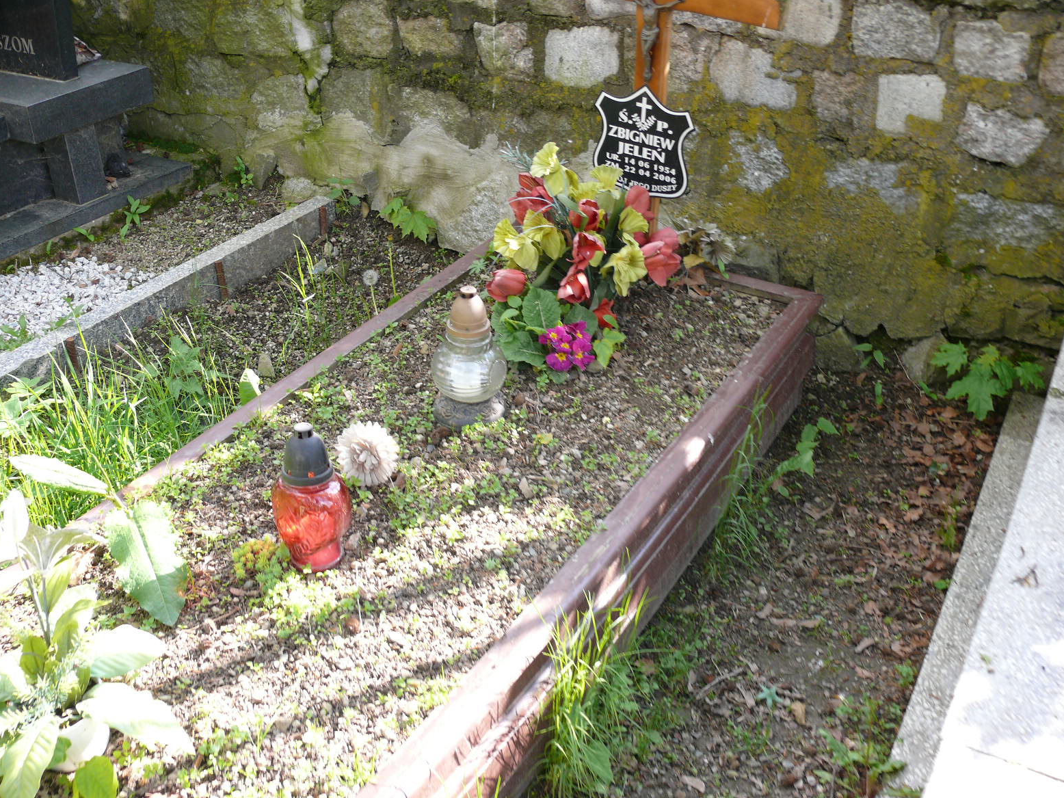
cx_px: 543
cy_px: 399
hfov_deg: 51.4
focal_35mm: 36
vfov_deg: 39.7
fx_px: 1107
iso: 100
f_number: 2.8
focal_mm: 7.4
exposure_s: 1/100
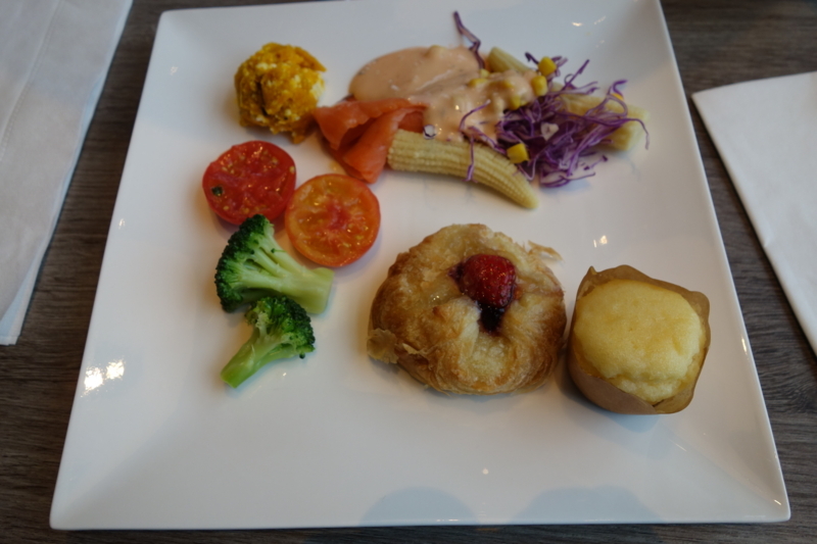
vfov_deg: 46.4
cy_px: 272
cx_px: 408
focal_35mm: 28
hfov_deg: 65.5
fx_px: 635
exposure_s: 1/250
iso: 320
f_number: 3.2
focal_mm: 10.4
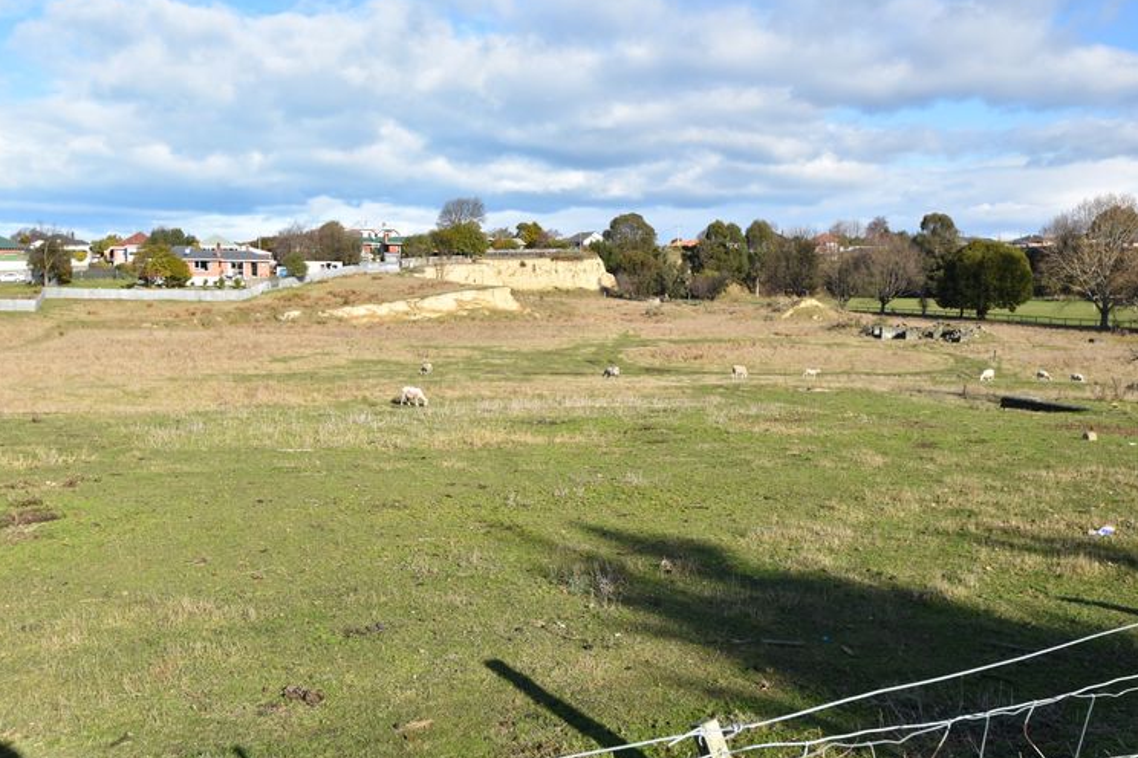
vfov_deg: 40.5
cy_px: 374
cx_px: 555
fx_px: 1028
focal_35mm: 33
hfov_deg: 57.9
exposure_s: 1/320
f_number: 9
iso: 200
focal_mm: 21
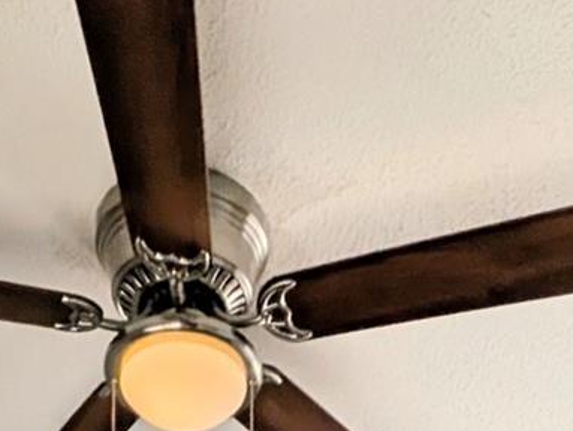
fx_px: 1060
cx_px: 247
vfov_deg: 13.8
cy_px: 1097
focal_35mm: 64
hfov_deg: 30.2
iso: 40
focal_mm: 2.23
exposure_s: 1/1733
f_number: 1.95
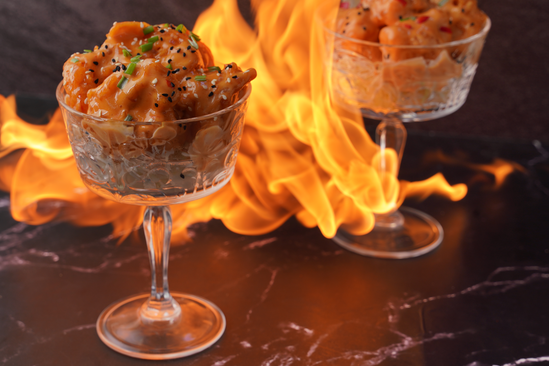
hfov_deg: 21.2
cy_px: 144
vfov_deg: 14.2
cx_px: 203
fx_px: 1464
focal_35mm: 96
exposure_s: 1/250
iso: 100
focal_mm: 75
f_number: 9
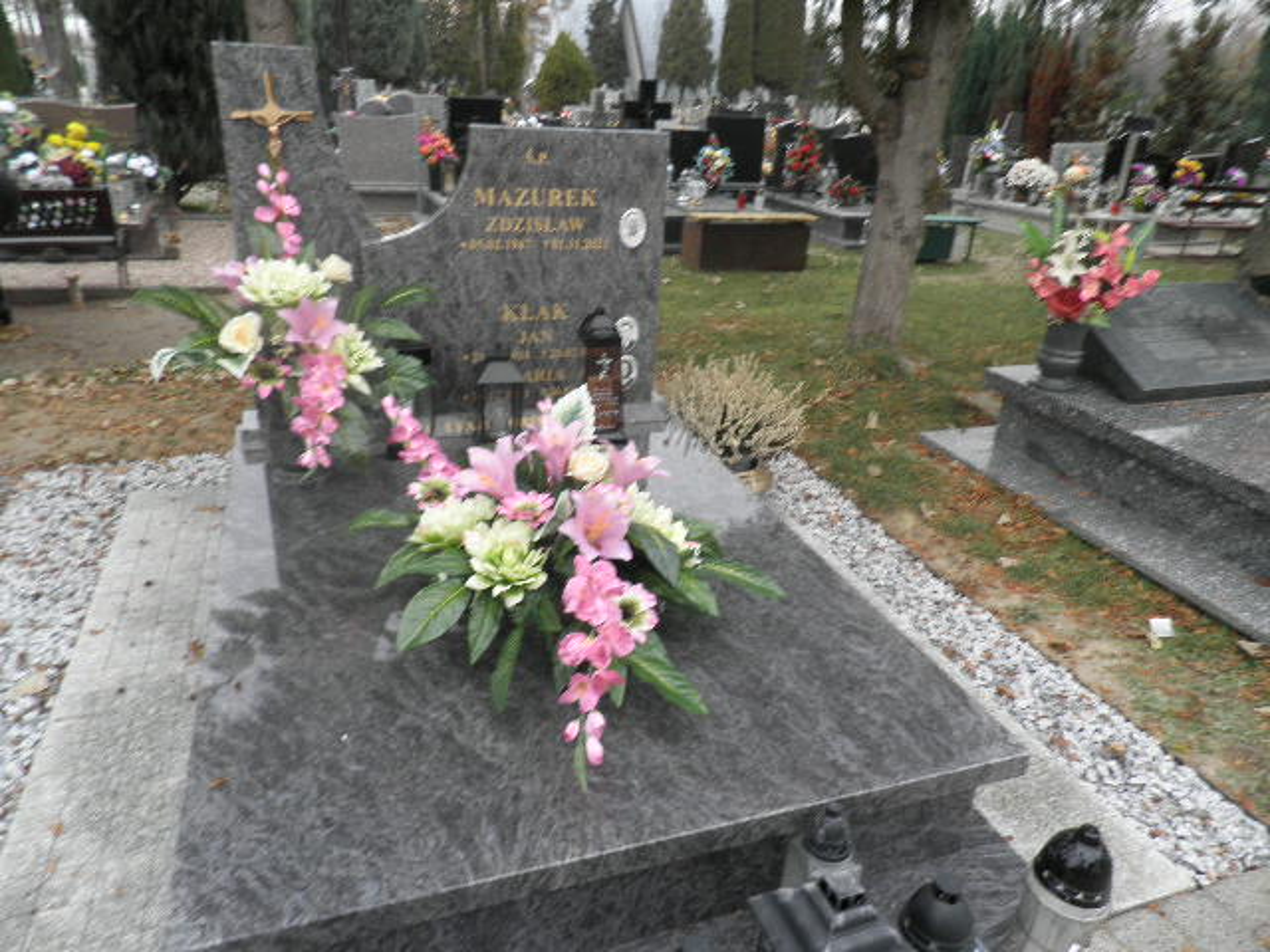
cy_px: 476
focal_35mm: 24
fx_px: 881
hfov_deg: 71.6
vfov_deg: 56.8
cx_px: 635
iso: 64
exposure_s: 1/60
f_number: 3.3
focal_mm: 4.3
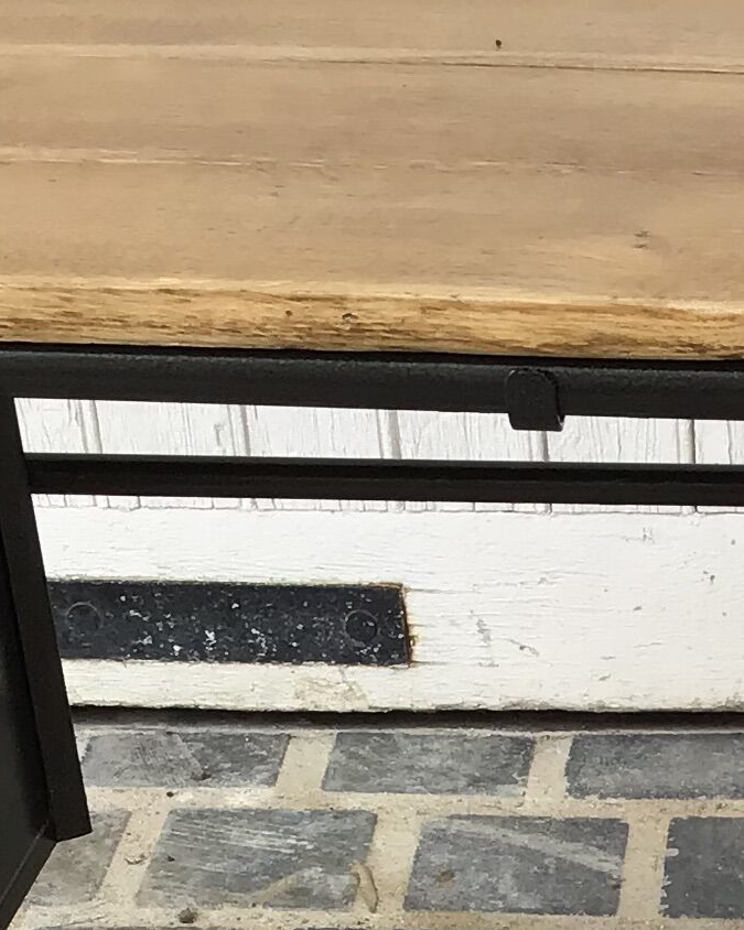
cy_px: 1419
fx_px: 3221
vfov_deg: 15.1
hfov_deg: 12.7
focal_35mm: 117
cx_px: 969
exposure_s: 1/147
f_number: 2.4
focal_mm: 3.3
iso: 25
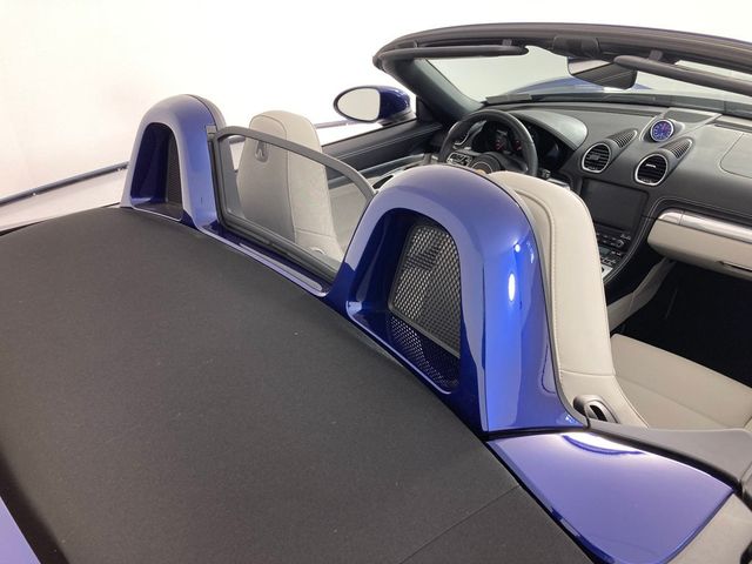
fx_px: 608
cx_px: 376
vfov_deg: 49.7
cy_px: 282
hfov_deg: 63.4
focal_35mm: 28
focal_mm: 3.99
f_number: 1.8
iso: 40
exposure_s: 1/120
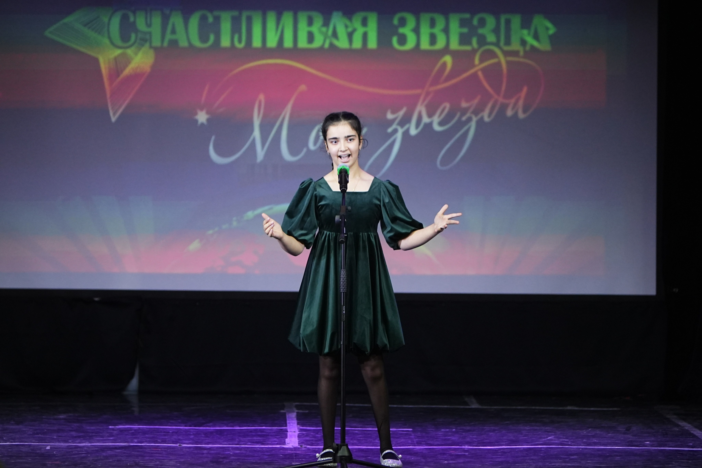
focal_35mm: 195
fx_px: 3802
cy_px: 234
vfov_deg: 7.0
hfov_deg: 10.5
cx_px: 351
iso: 2000
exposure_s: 1/400
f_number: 2.8
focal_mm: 130
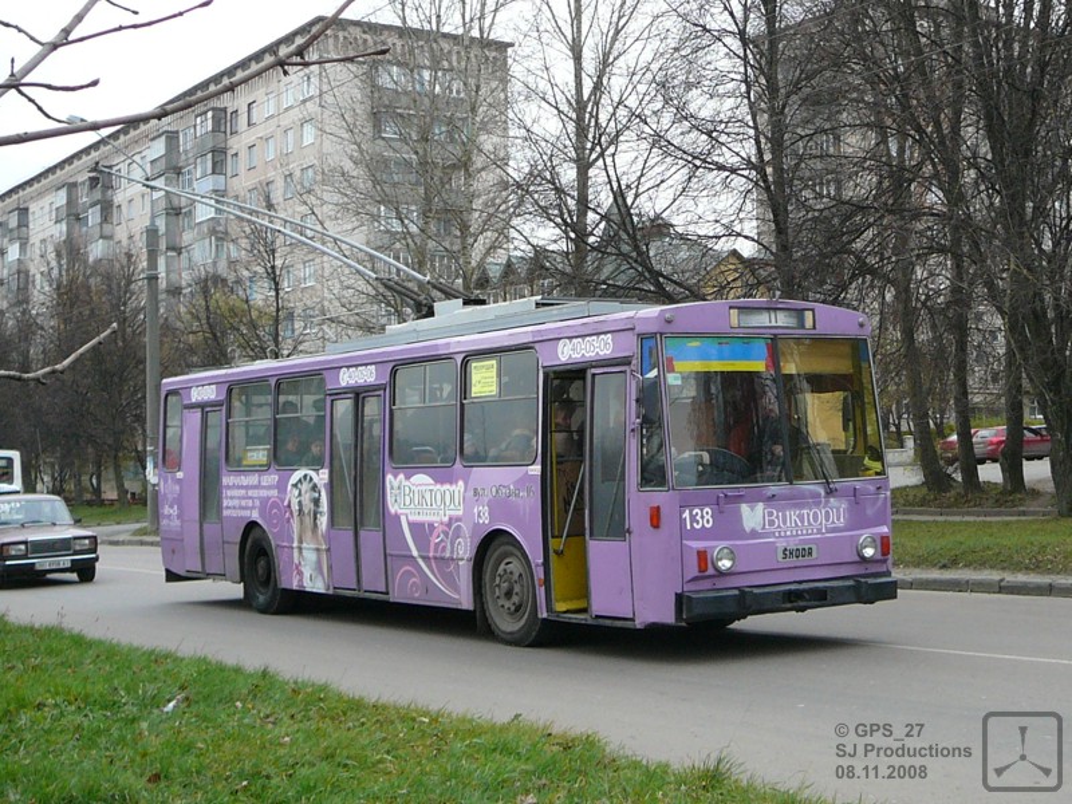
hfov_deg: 49.0
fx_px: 1177
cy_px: 402
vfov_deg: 37.7
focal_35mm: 38
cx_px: 536
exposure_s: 1/250
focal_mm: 5.6
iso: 100
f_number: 3
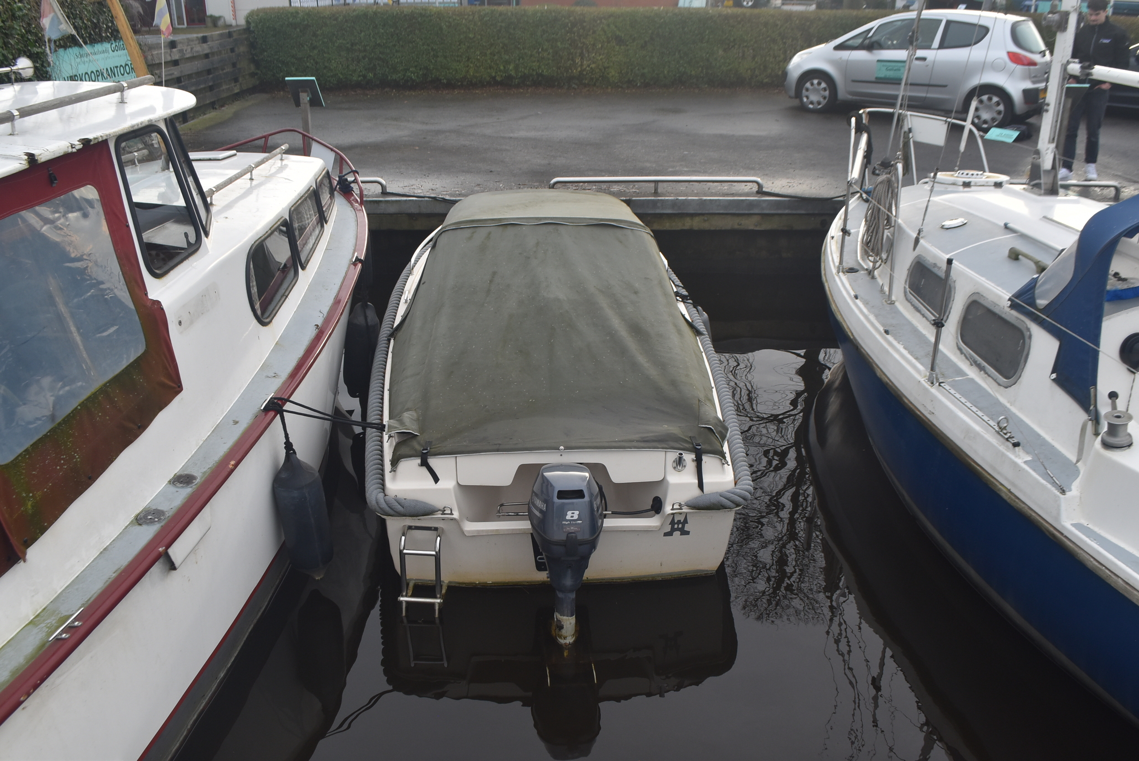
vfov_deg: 43.7
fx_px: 950
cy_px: 380
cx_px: 570
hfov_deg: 61.9
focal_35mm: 30
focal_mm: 20
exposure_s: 1/200
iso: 400
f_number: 7.1
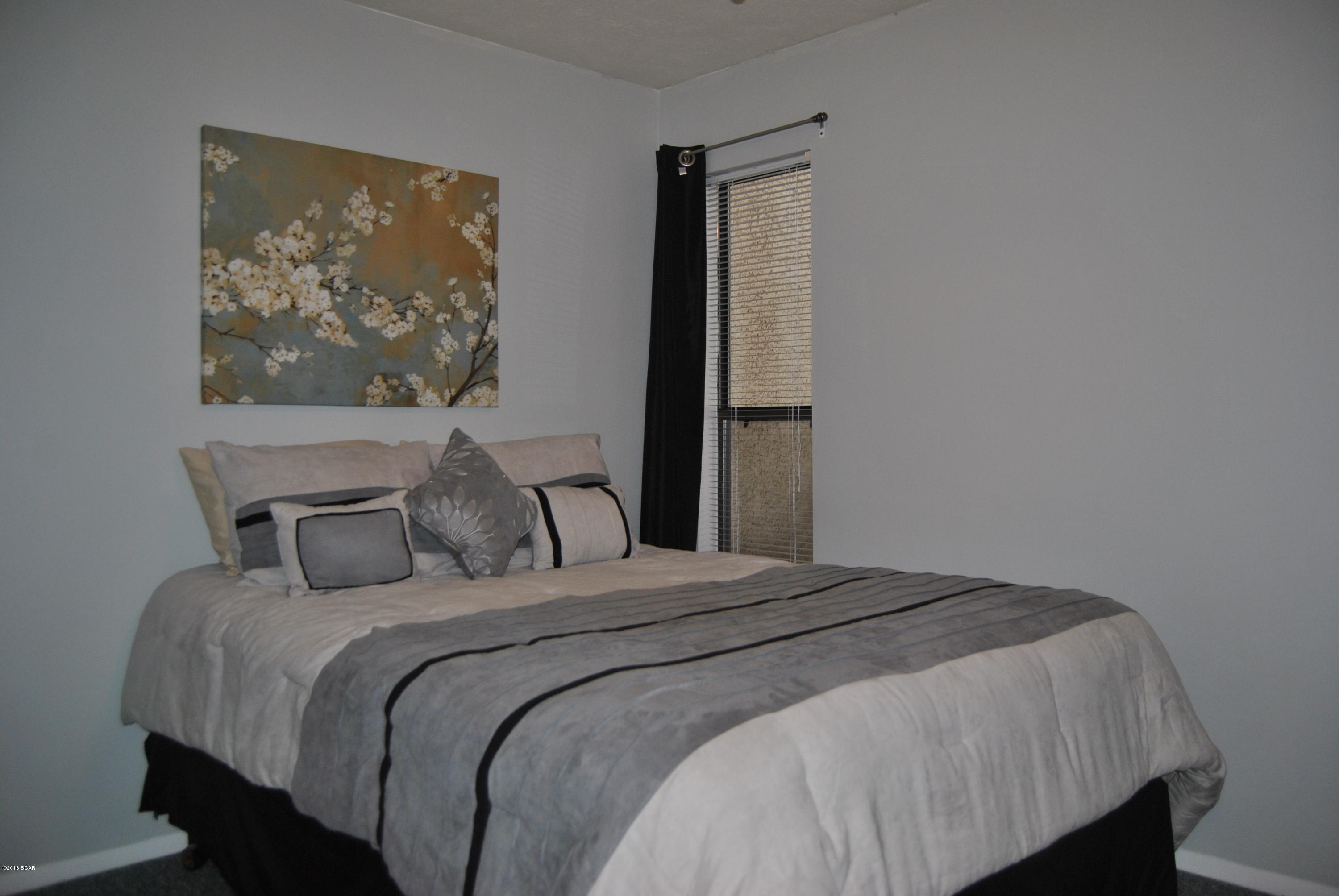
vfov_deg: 48.0
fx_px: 1005
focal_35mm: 27
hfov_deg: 67.3
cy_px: 448
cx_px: 670
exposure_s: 1/60
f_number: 3.5
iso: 200
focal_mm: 18
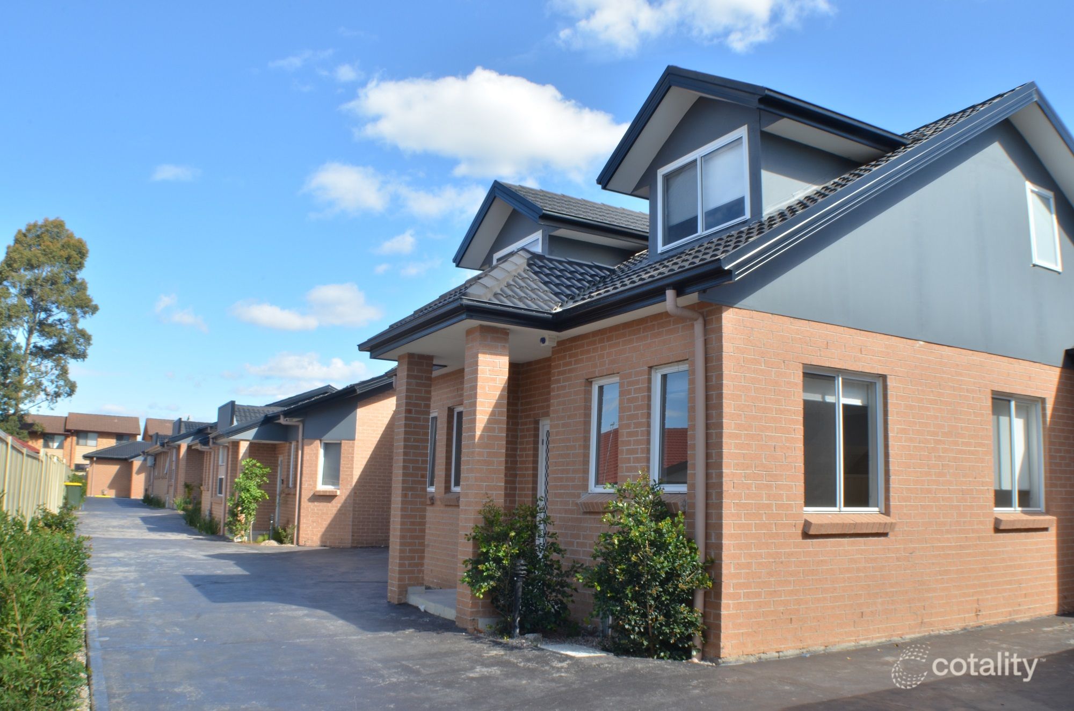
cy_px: 356
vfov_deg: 36.7
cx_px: 537
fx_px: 1072
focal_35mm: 36
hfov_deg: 53.2
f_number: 22
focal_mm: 24
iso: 100
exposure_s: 1/15
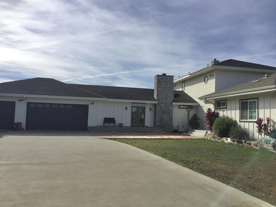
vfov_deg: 45.4
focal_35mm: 31
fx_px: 247
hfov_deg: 58.4
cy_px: 104
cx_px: 138
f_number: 2.4
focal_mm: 3.3
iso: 25
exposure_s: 1/3021
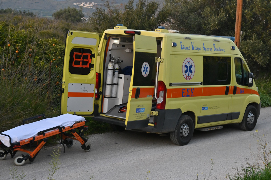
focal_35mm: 75
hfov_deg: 27.0
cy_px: 90
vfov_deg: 18.2
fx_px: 565
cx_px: 136
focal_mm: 50
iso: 1250
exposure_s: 1/200
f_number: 14
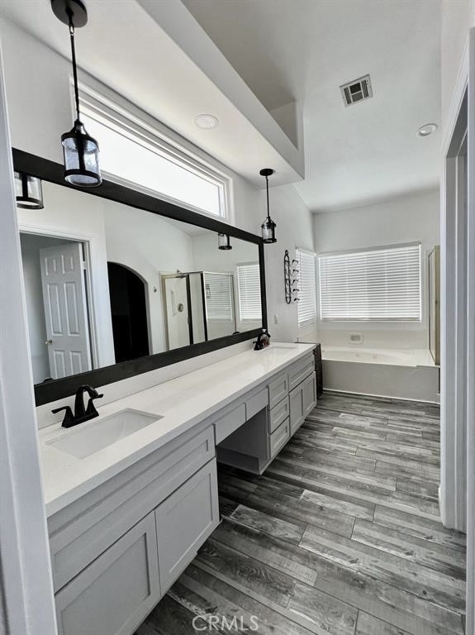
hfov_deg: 89.9
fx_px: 238
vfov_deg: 106.2
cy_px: 318
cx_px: 238
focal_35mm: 13
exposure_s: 1/120
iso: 80
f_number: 1.8
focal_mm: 1.57
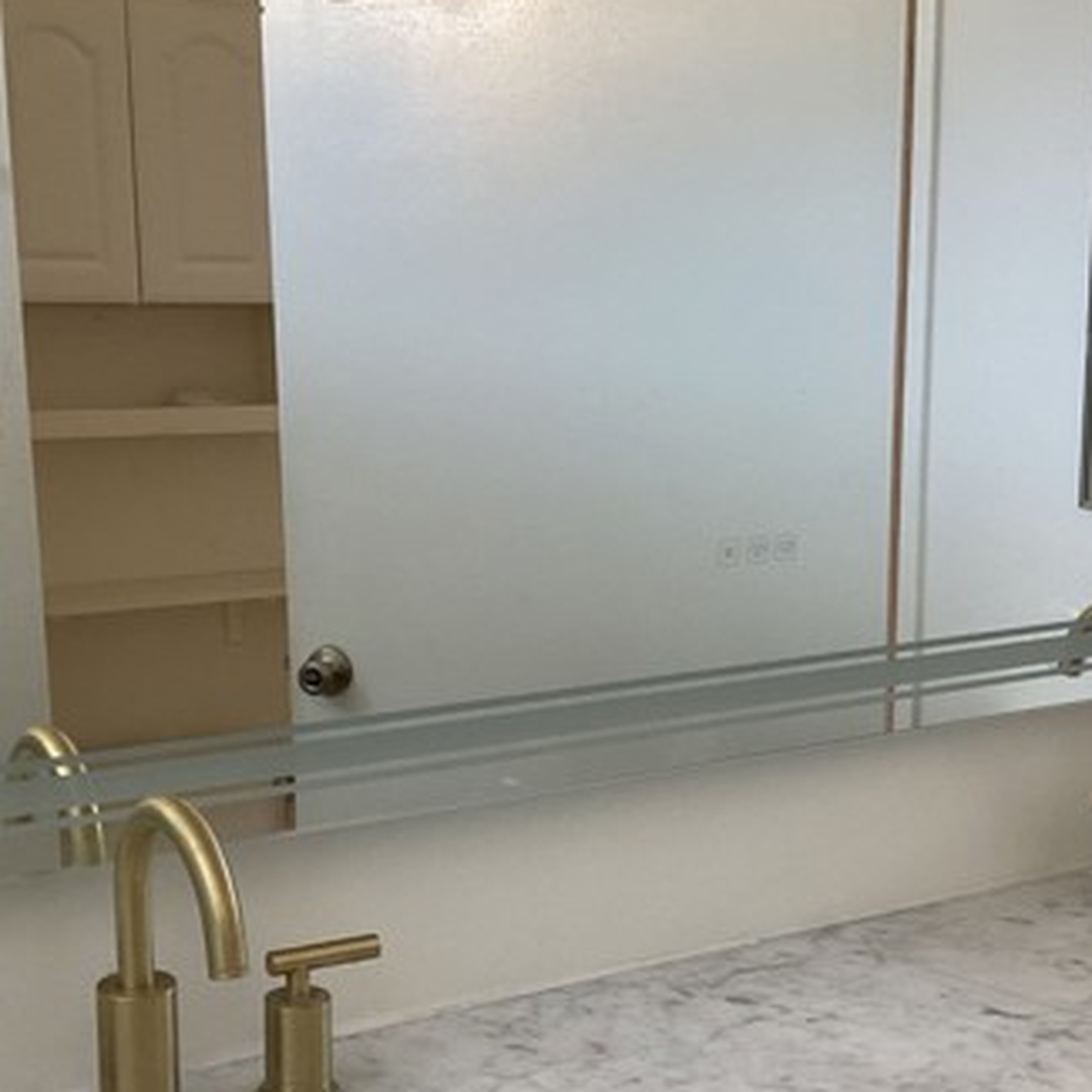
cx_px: 484
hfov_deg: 31.6
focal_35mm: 54
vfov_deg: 31.4
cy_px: 736
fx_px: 1927
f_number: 2.4
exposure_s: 1/60
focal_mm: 3.3
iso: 200
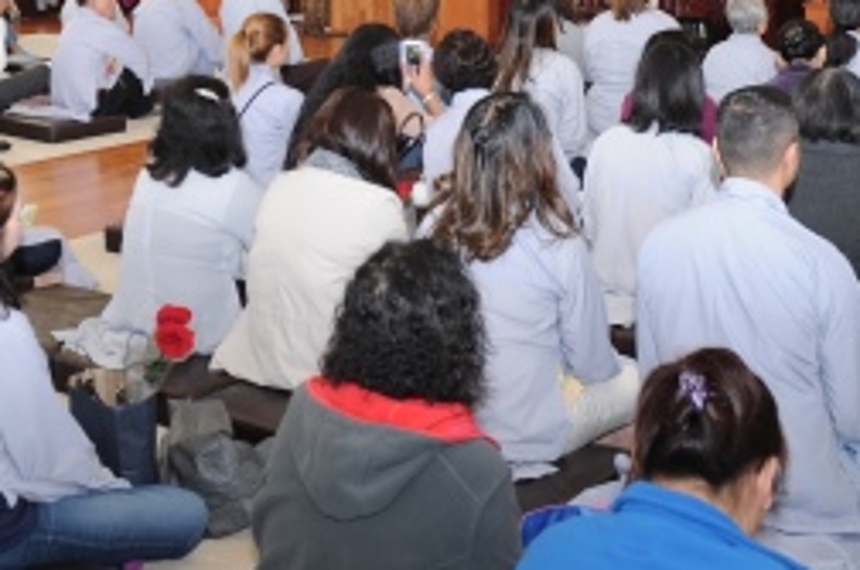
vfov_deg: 21.3
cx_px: 276
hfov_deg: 32.6
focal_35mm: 61
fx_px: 1454
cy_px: -26
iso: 400
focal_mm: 24
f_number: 5
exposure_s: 1/50
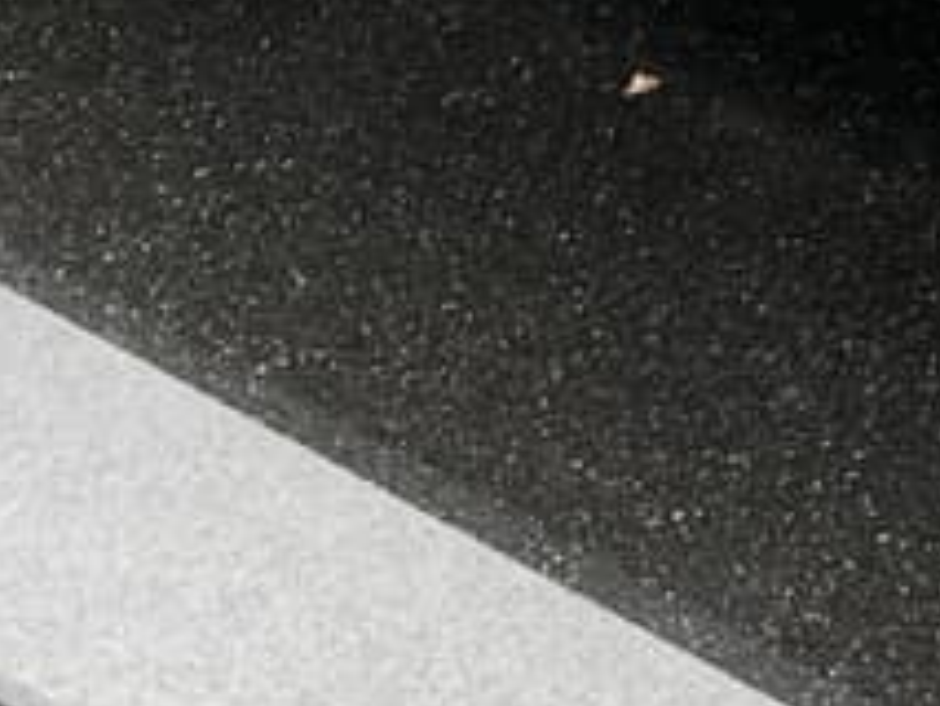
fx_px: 4782
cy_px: -1055
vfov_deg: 7.8
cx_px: 1465
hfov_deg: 10.8
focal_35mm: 176
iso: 32
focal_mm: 4.25
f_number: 1.8
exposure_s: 1/161
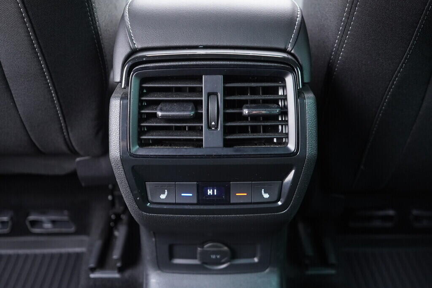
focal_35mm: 36
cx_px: 216
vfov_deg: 36.9
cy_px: 144
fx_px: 432
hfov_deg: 53.1
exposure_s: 1/40
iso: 1600
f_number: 2.8
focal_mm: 24
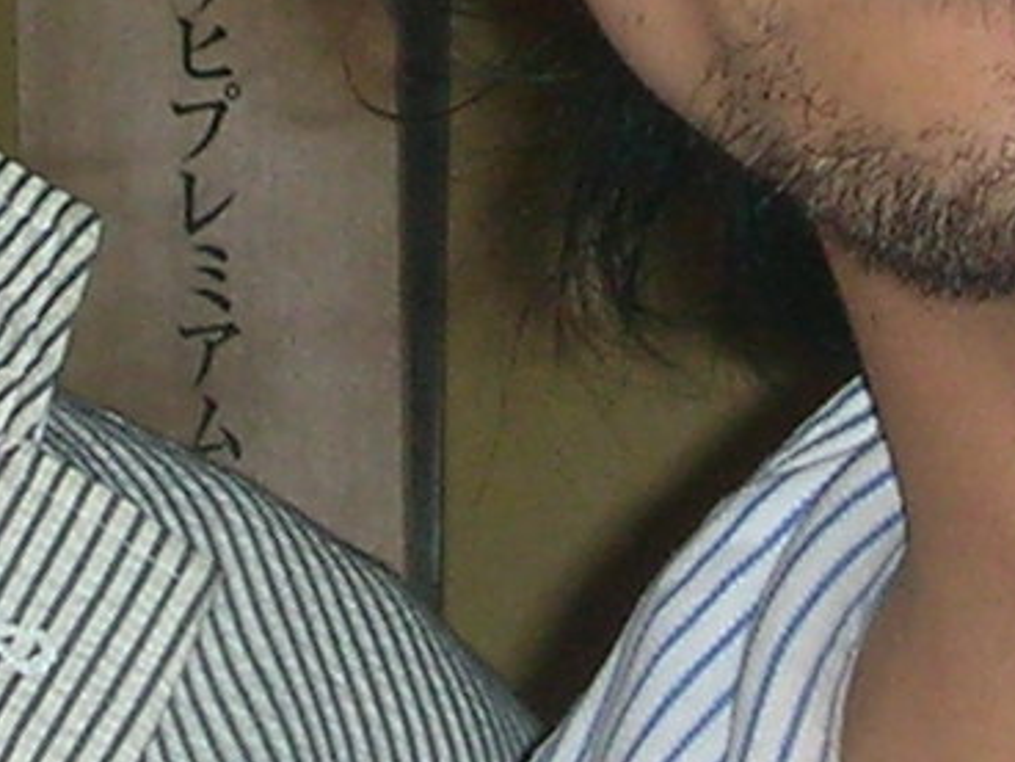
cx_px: 119
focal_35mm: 268
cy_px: -232
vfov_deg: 5.5
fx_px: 7858
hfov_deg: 7.4
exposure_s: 1/60.1
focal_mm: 5.8
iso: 50
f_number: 3
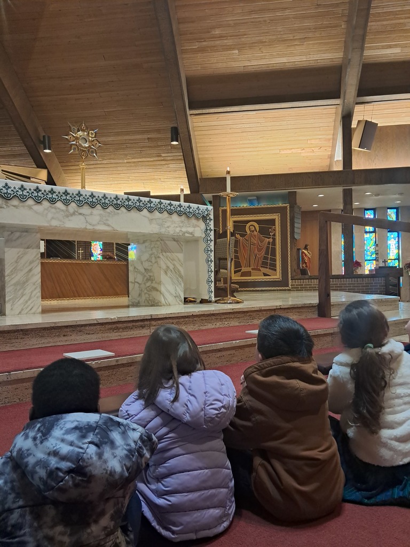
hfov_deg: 51.4
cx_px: 205
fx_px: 426
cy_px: 274
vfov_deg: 65.3
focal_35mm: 27
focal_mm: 4
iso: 500
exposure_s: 1/60
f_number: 1.8
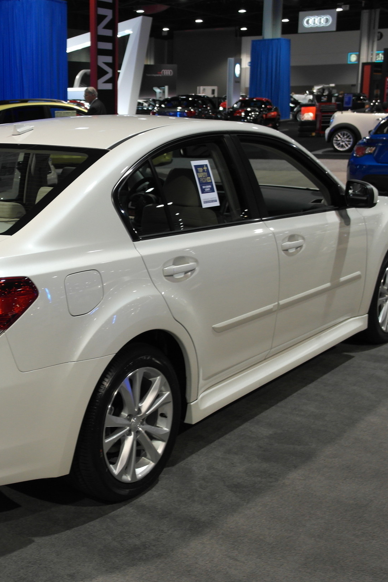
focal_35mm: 46
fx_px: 744
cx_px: 37
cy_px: 295
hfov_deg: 28.1
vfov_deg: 42.7
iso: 400
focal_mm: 20
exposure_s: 1/40
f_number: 3.5
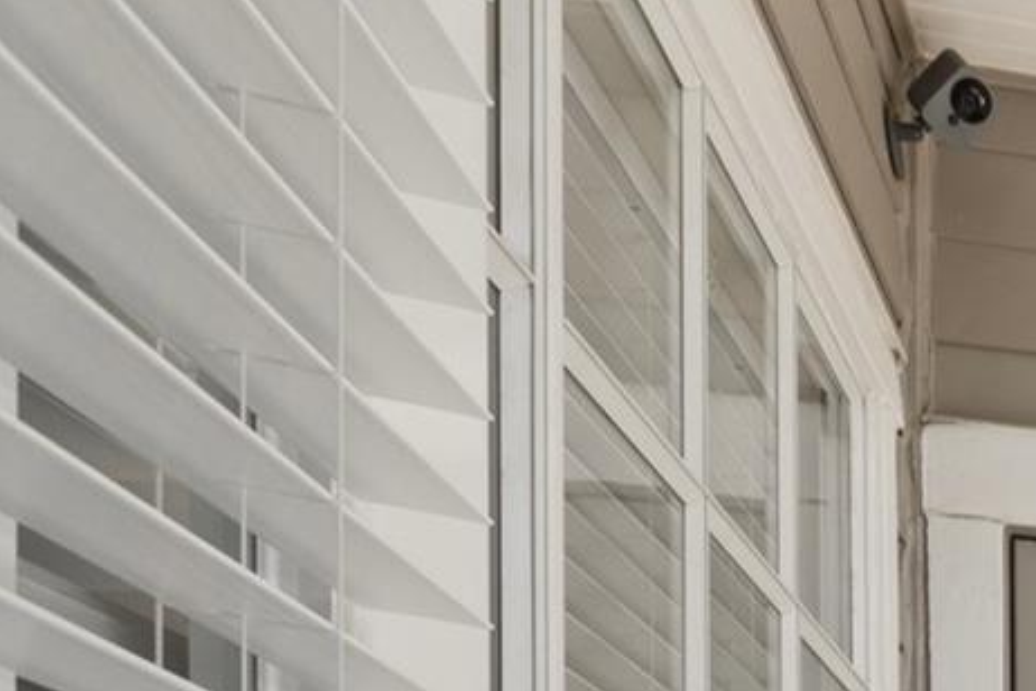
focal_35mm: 52
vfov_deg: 20.6
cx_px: 1682
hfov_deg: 25.0
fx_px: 1496
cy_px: 1135
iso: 400
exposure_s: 1/100
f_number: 7.1
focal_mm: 10
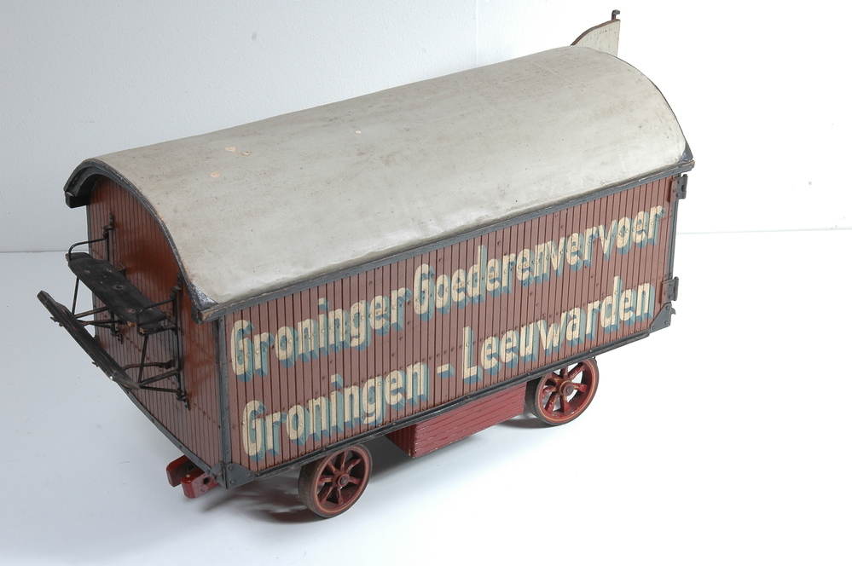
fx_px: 1596
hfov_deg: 29.9
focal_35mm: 68
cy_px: 283
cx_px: 426
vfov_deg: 20.1
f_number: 16
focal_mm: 45
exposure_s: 1/60
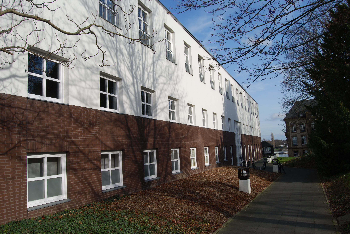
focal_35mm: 27
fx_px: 263
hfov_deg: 67.3
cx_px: 175
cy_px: 117
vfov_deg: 48.0
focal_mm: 18
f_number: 8
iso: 100
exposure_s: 1/250
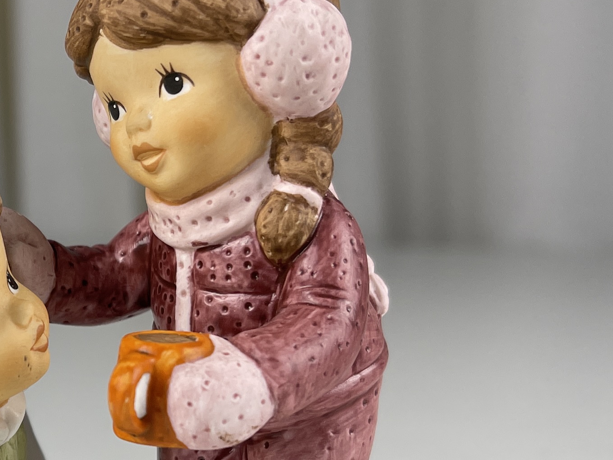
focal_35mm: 74
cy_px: 380
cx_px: -100
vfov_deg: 19.7
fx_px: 1311
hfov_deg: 24.2
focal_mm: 5.1
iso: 32
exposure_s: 1/144
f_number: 1.6
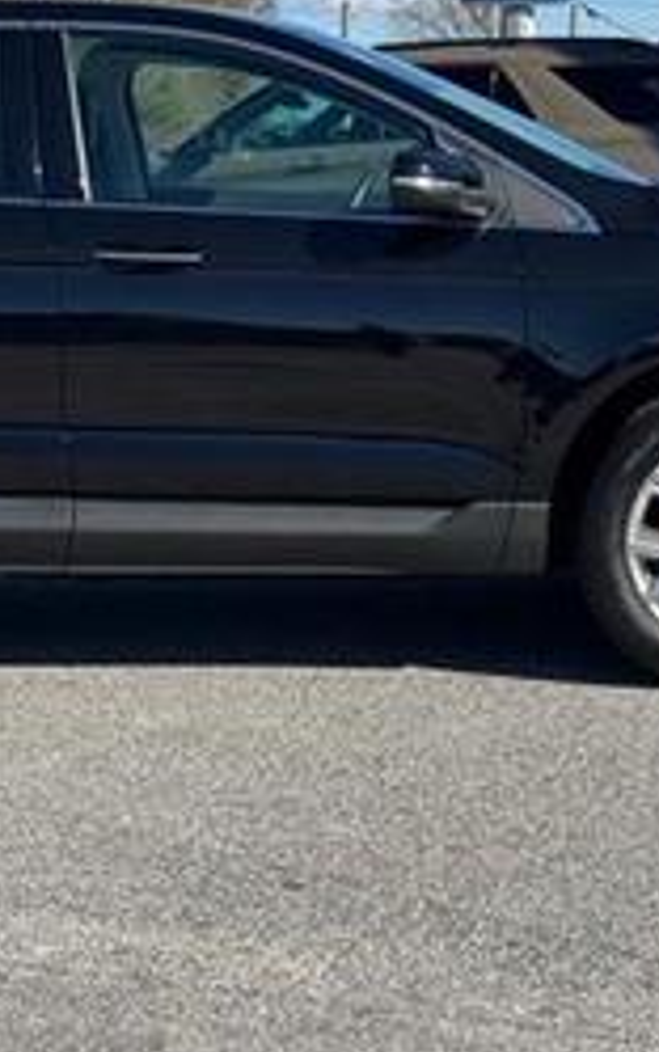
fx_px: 2955
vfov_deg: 20.2
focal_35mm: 103
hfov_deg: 12.7
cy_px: 431
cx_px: 165
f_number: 1.78
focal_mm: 6.76
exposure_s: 1/3817
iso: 64
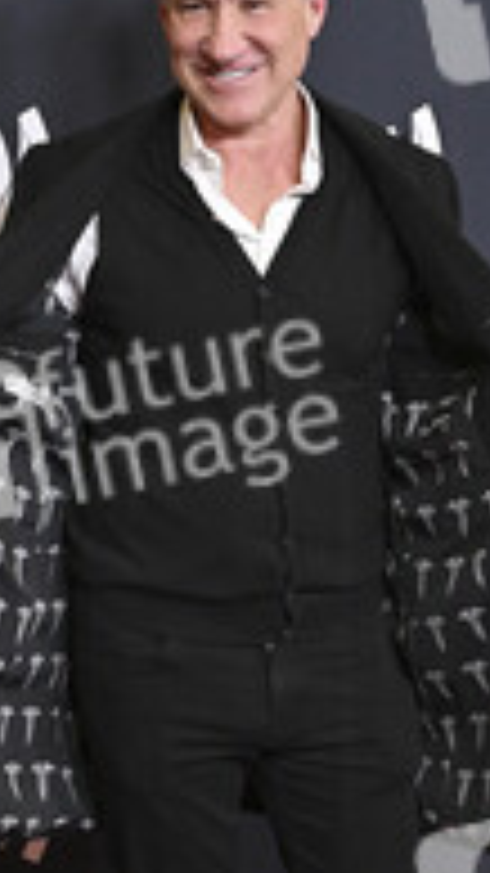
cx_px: 238
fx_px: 2196
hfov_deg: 12.7
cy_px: 652
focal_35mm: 95
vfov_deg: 22.3
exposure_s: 1/250
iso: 4000
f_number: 5.6
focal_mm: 44
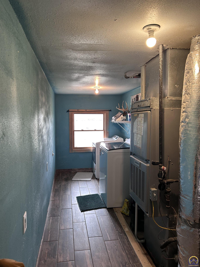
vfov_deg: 67.3
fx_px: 200
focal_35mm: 26
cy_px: 134
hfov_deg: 53.1
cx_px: 100
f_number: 1.5
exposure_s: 1/60
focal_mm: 5.7
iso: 160
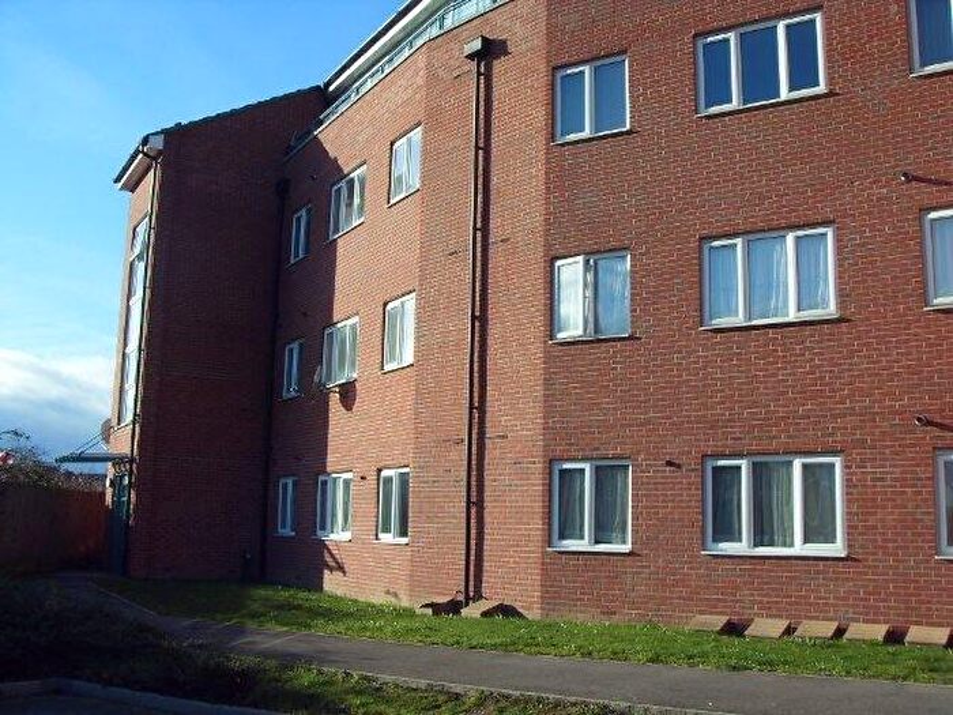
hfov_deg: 47.9
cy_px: 358
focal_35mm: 39
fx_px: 1074
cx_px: 476
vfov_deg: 36.8
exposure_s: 1/250
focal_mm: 6.6
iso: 80
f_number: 6.2
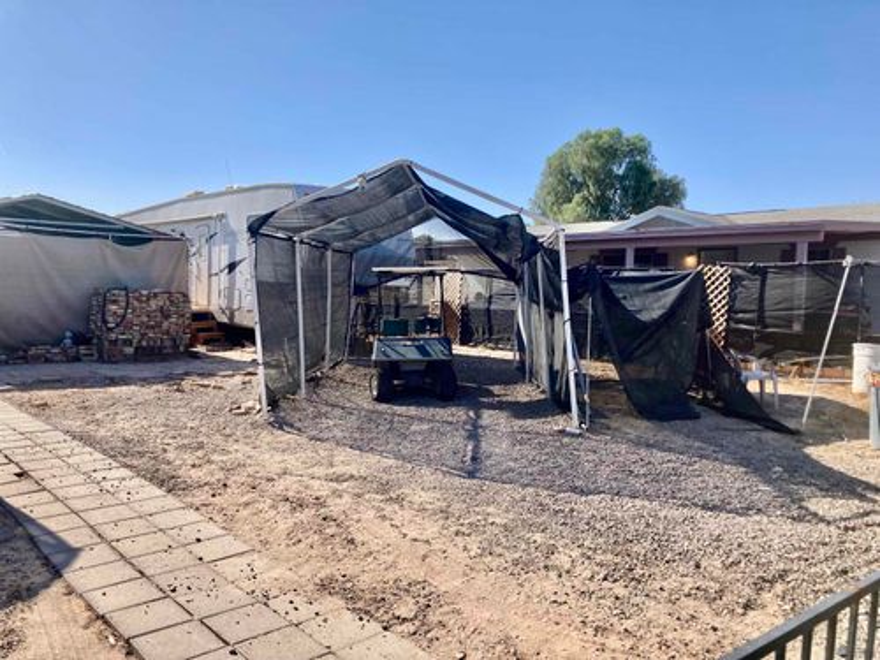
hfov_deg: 63.4
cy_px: 330
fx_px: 712
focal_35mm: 28
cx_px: 440
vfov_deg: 49.7
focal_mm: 3.99
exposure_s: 1/2088
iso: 20
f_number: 1.8
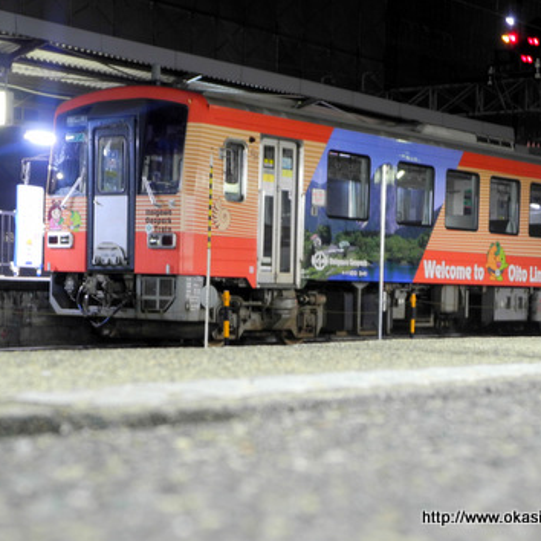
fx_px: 1167
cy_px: 272
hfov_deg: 26.1
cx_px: 319
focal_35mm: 66
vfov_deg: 26.1
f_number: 3.5
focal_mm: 11.8
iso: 100
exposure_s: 1.59
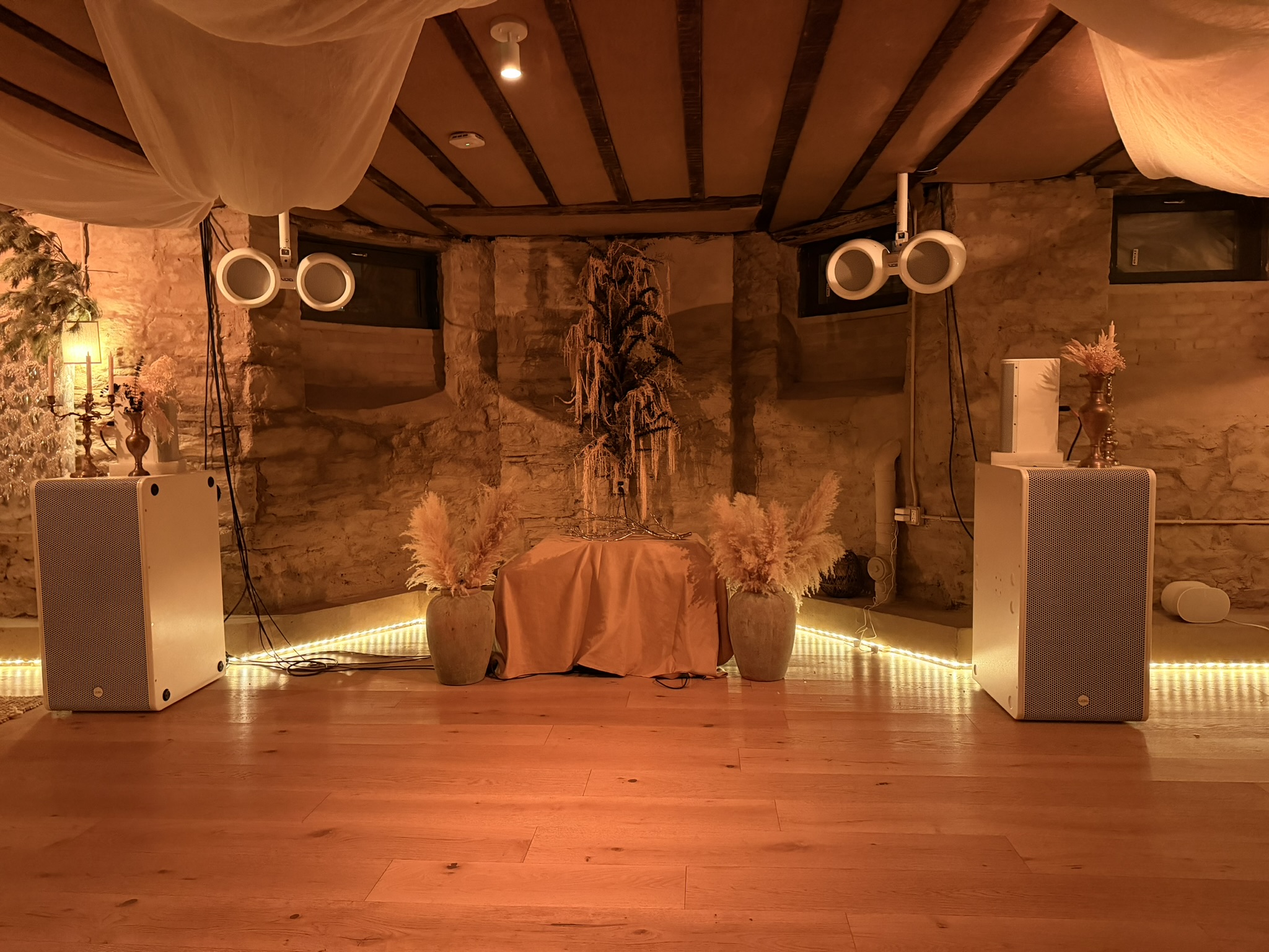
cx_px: 634
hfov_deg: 71.6
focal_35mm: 24
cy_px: 476
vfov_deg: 56.8
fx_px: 880
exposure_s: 1/32
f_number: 1.78
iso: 1000
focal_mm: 6.76
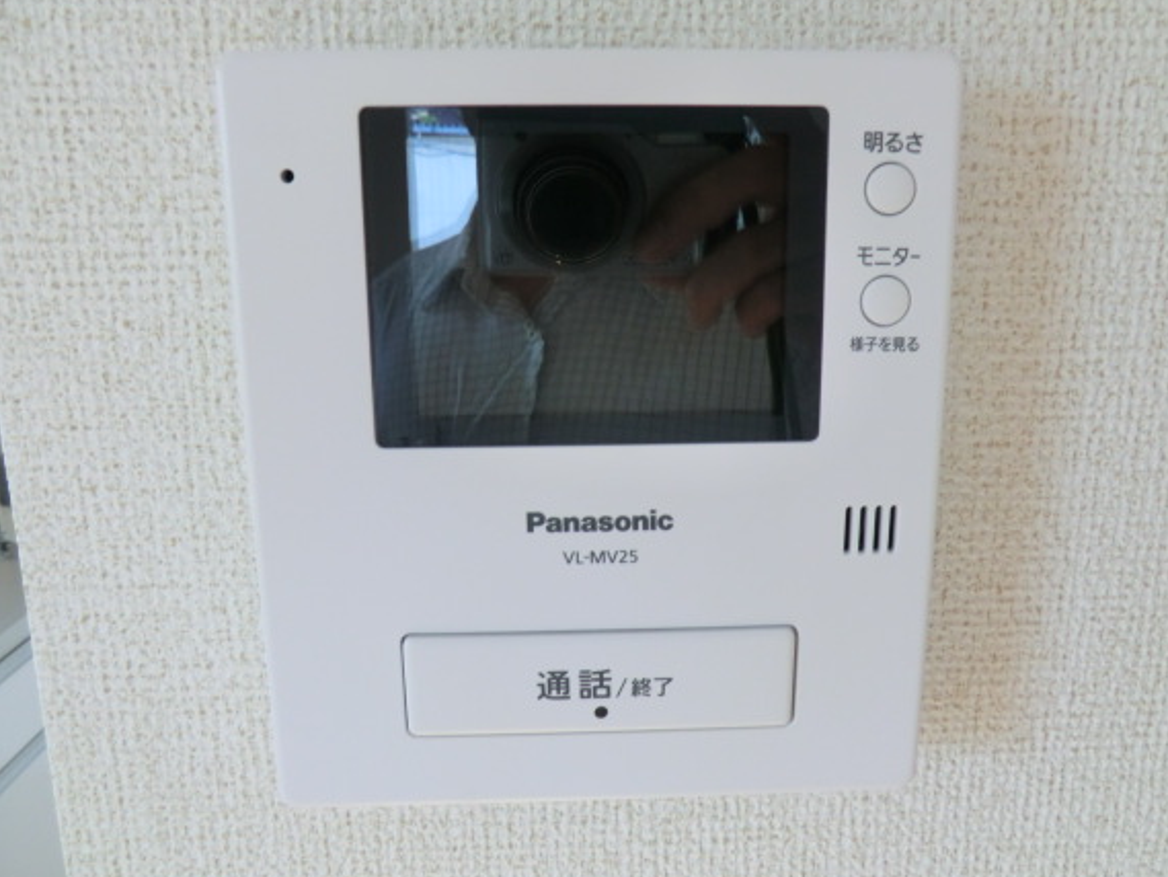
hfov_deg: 65.2
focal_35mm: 27
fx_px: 911
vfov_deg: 51.4
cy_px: 431
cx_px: 622
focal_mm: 4.3
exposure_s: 1/60
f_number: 3.2
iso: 160
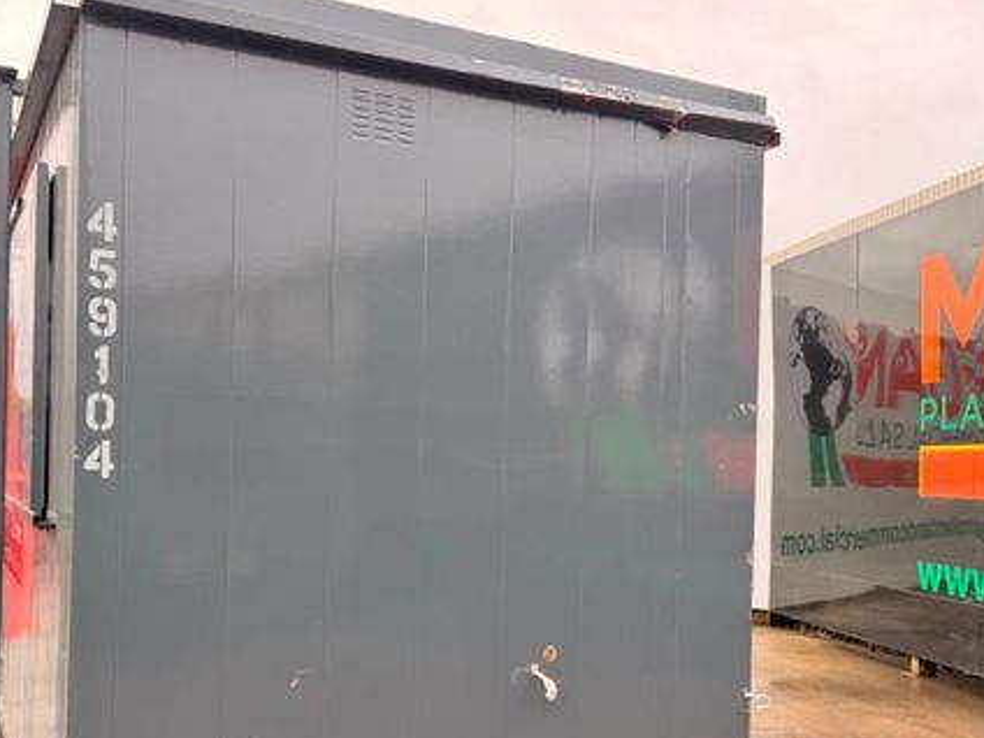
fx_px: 966
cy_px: 460
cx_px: 350
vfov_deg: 41.5
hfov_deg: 53.2
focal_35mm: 34
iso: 80
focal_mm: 6.76
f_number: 1.78
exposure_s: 1/224
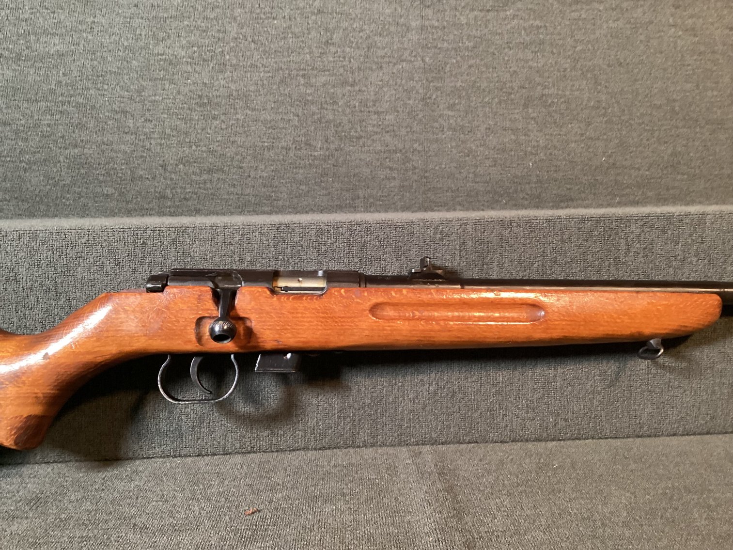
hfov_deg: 58.3
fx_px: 656
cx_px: 366
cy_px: 275
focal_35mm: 31
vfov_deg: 45.4
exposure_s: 1/50
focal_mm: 3.3
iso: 400
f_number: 2.4
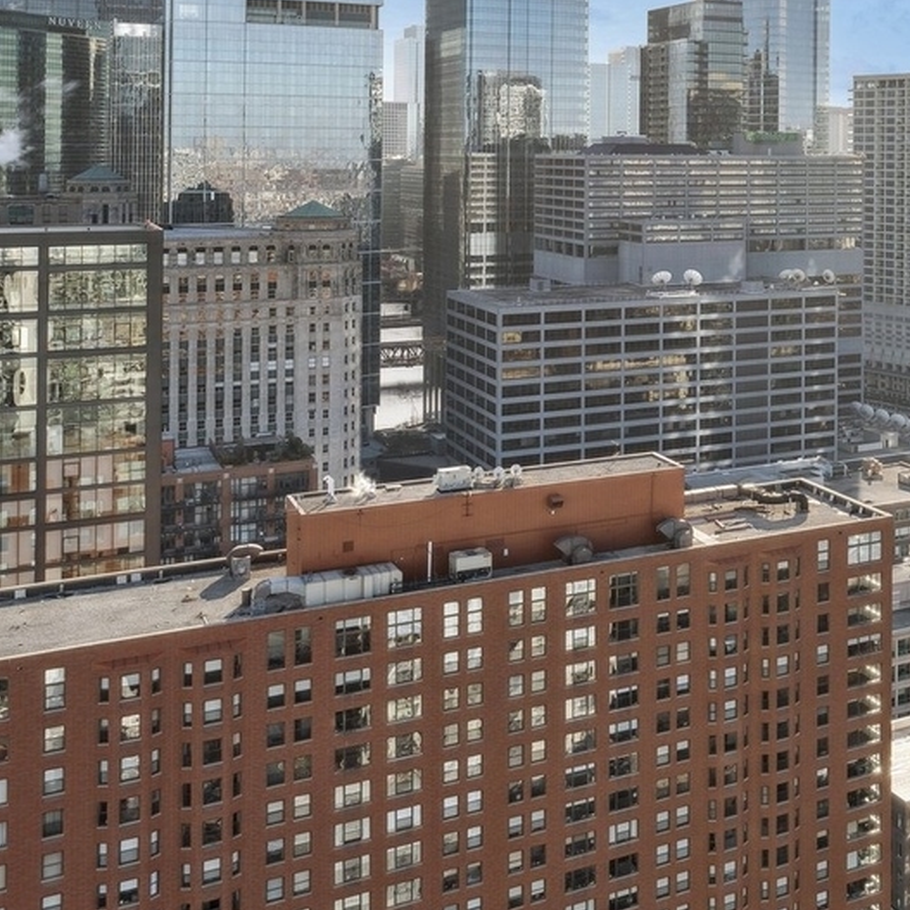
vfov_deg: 34.8
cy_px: 162
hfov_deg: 30.3
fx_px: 1398
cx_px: 1112
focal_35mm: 47
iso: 320
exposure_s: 1/1600
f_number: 9
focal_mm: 18
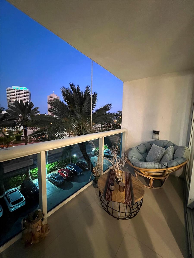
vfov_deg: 106.2
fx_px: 97
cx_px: 97
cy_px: 129
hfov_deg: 89.9
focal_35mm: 13
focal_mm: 1.57
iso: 1250
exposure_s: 1/30
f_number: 1.8
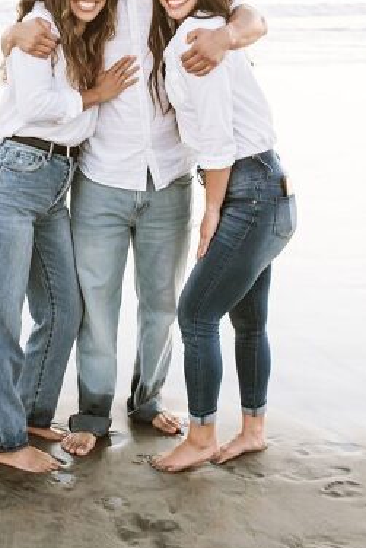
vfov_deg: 29.2
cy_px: 90
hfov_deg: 20.1
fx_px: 1021
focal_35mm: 67
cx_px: 82
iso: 800
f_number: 5.6
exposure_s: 1/160
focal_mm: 35
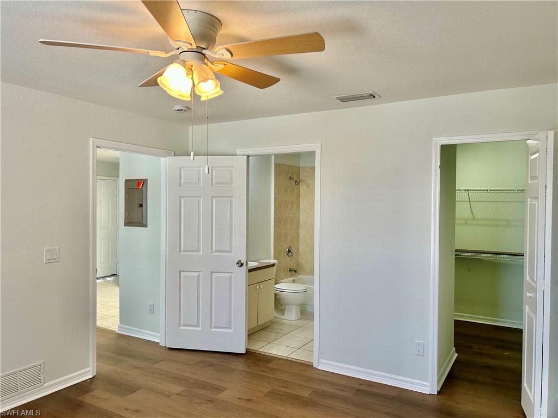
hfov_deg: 67.3
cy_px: 209
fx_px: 419
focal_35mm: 26
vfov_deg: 53.1
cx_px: 279
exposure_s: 1/120
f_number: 1.5
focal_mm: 5.7
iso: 100
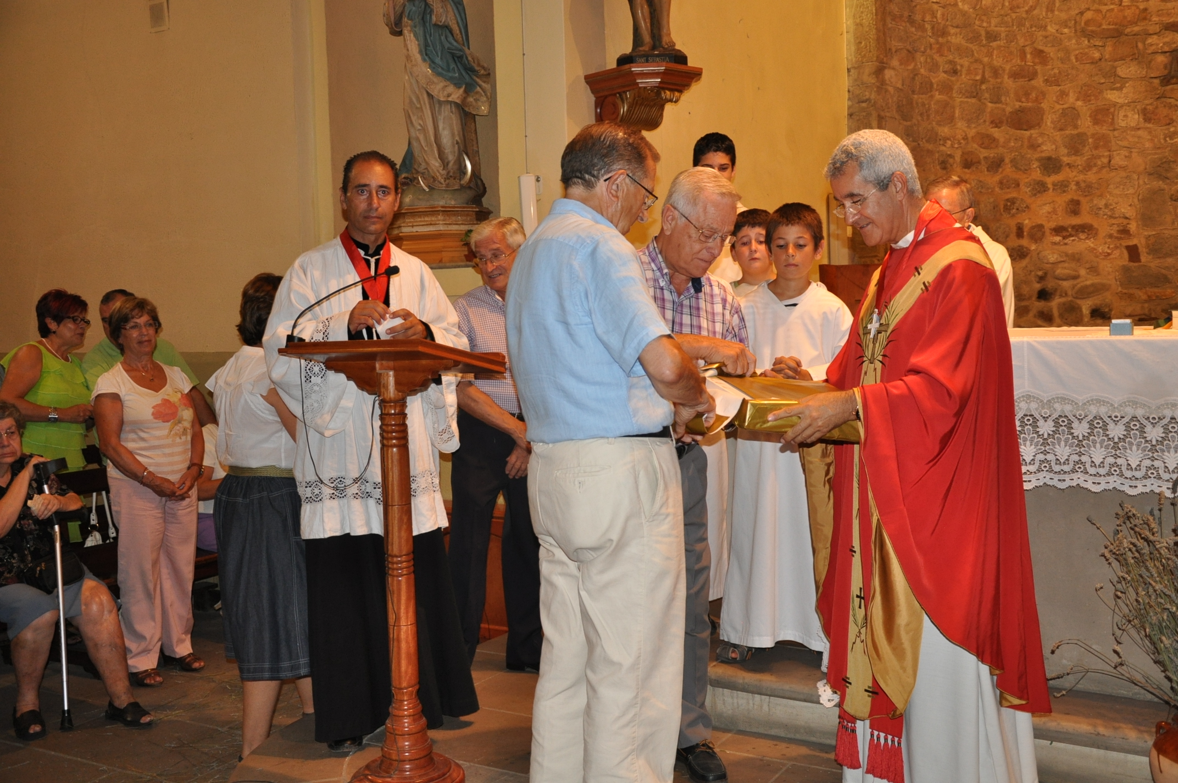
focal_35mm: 36
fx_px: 1177
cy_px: 392
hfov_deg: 53.2
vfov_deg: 36.8
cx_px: 589
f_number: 3.8
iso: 800
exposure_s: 1/60
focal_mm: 24
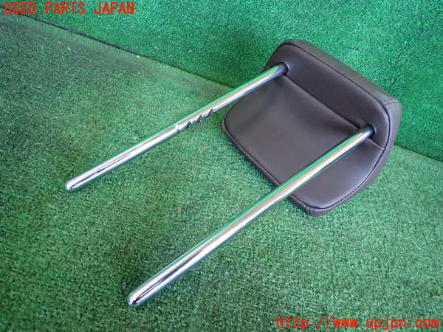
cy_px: 166
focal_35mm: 25
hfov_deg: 69.4
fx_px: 320
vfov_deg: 54.9
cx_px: 222
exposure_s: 1/125
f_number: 2
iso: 400
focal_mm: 4.5
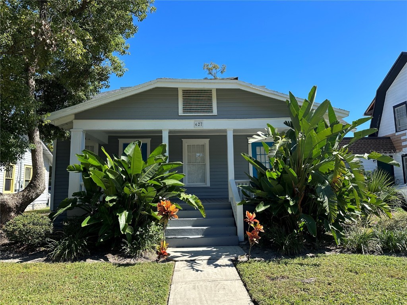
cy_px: 152
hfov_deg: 71.6
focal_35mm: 24
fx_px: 282
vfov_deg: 56.8
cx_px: 204
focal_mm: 6.86
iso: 80
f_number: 1.78
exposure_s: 1/2070
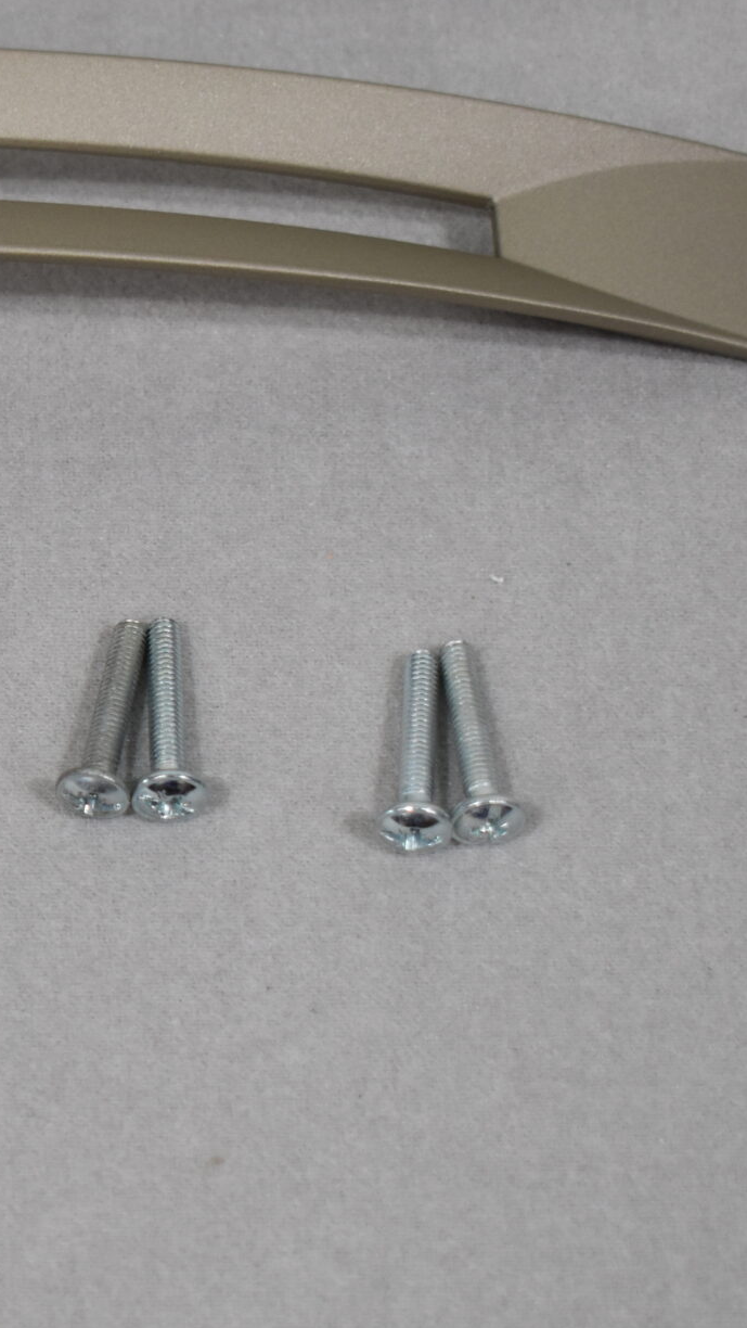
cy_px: 678
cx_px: -378
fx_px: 4857
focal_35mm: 138
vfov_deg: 15.6
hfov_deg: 8.6
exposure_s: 1/125
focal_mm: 42
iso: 400
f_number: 5.6
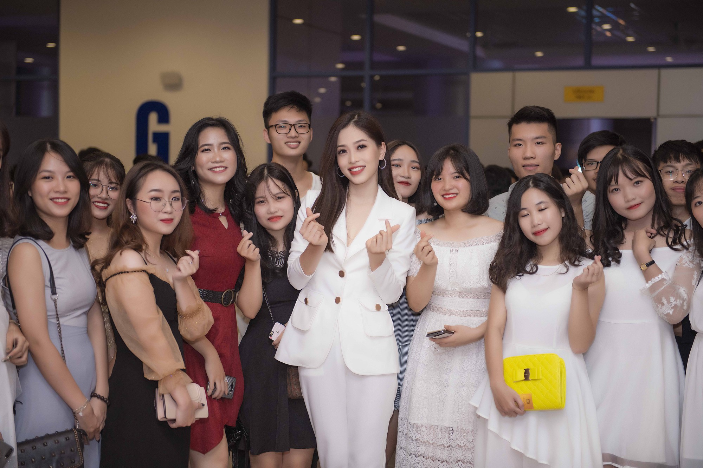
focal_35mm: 62
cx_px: 352
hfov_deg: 32.4
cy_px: 234
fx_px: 1211
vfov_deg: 21.9
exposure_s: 1/250
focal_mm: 62
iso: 1000
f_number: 2.8
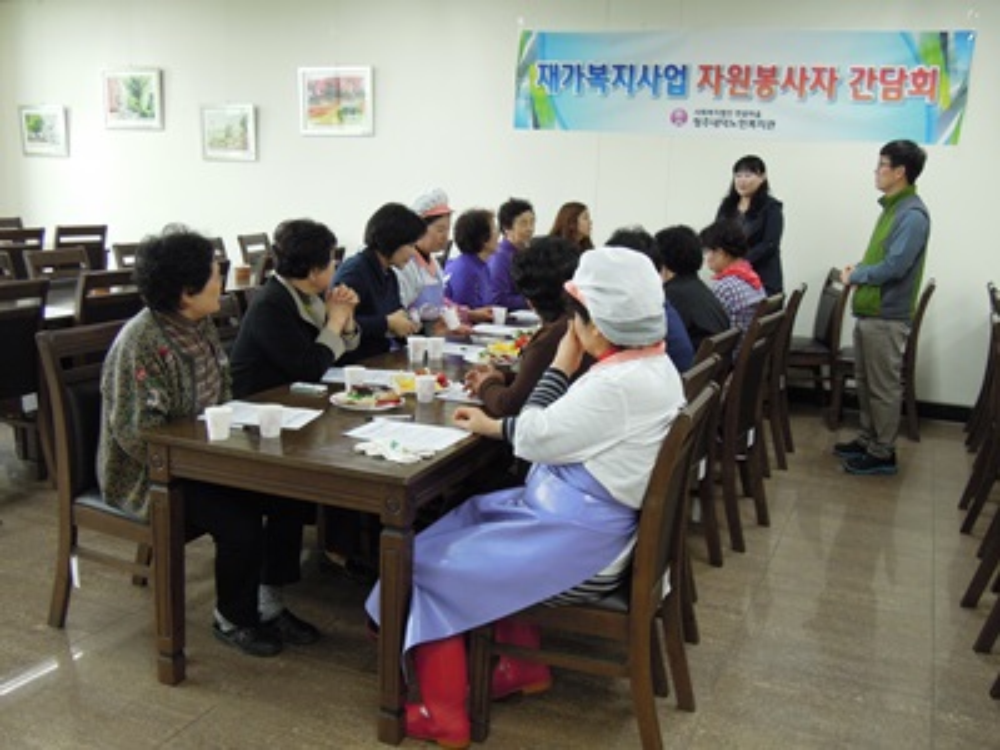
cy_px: 375
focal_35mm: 35
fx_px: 1011
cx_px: 500
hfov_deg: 52.6
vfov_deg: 40.7
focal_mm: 6.3
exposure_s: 1/50
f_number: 3.2
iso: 280
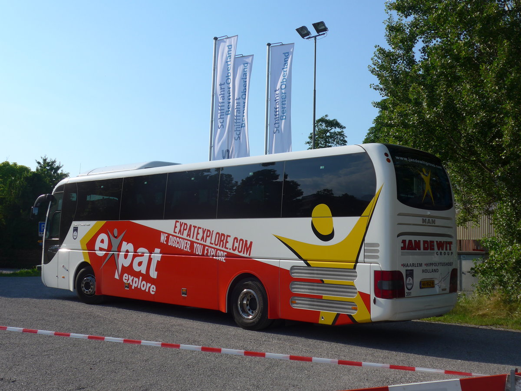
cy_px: 196
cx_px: 260
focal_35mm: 41
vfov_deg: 35.1
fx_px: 617
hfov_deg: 45.8
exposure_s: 1/2000
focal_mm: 8.4
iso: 80
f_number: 2.8
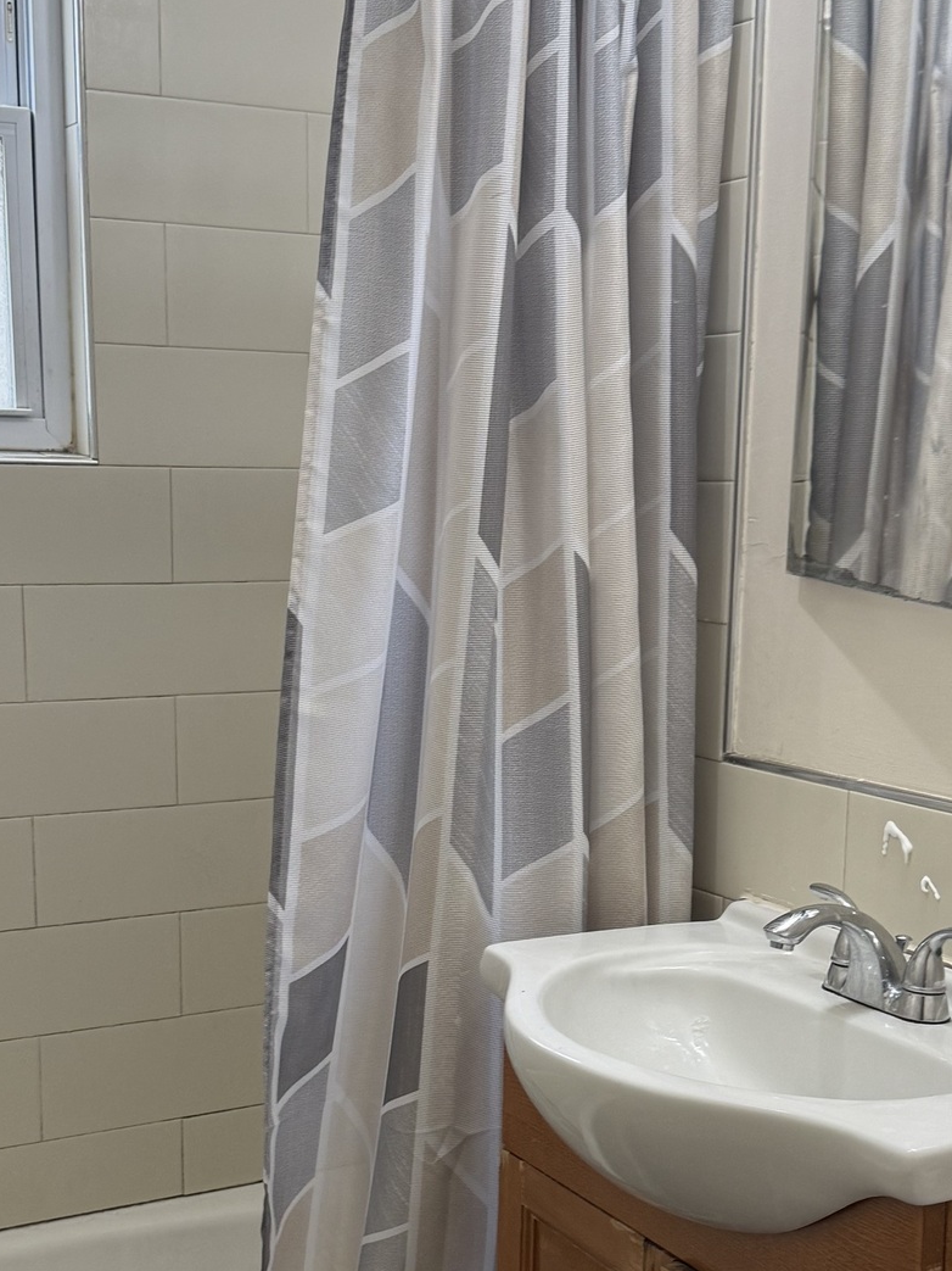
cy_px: 863
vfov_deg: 35.8
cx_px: 475
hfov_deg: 27.5
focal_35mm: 53
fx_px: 1944
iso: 160
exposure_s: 1/60
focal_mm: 6.76
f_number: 1.78
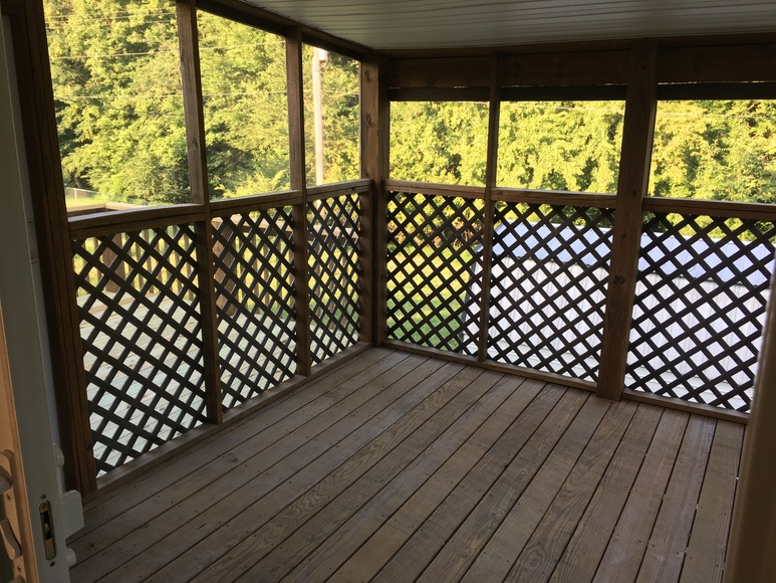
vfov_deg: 48.2
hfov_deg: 61.7
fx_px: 650
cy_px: 292
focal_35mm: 29
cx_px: 388
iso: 25
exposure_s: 1/60
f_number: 2.2
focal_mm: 4.15
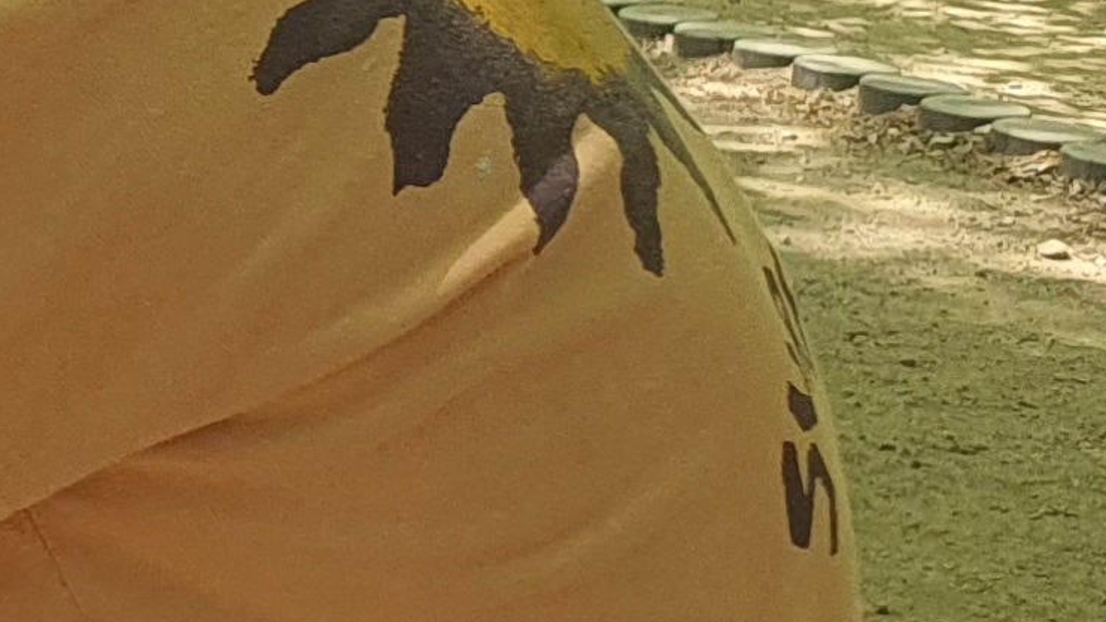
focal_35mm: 154
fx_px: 4515
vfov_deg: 7.8
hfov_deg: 12.0
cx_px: -1292
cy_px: -158
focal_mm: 4.3
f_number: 2.4
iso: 50
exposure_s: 1/371
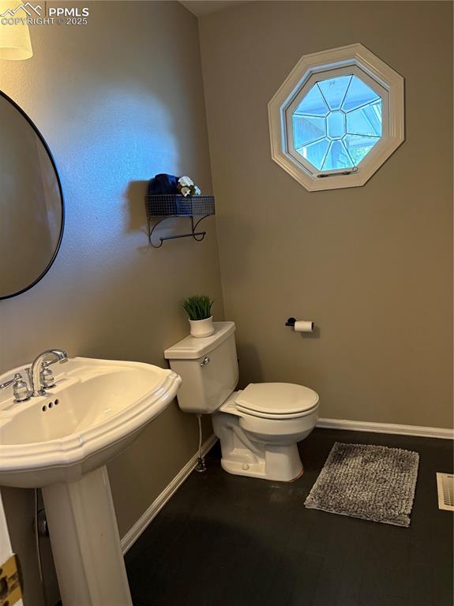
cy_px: 303
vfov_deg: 67.3
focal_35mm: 26
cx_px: 227
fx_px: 455
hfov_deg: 53.0
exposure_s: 1/60
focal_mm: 5.96
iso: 320
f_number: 1.6
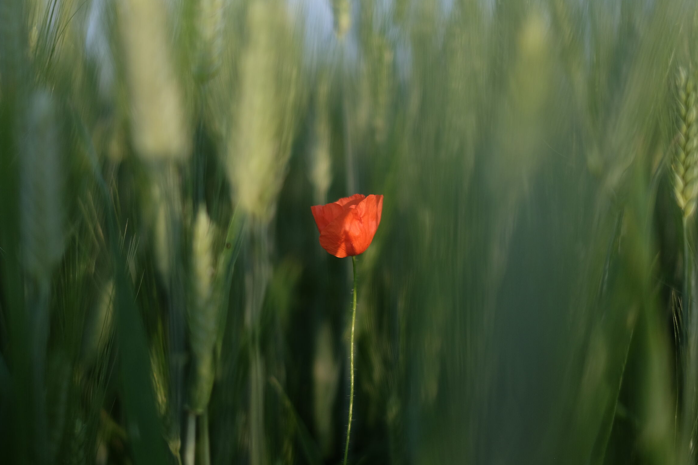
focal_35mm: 55
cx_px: 350
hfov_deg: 36.2
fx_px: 1066
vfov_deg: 24.6
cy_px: 225
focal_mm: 35
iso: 200
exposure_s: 1/4000
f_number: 1.4
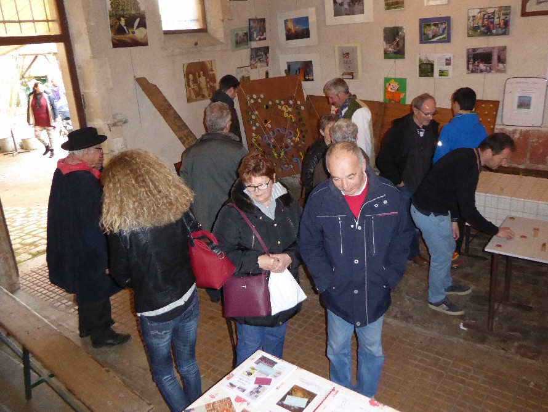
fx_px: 491
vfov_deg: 45.5
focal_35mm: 31
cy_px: 206
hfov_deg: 58.3
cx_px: 274
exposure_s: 1/60
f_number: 3.5
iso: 1000
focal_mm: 5.4
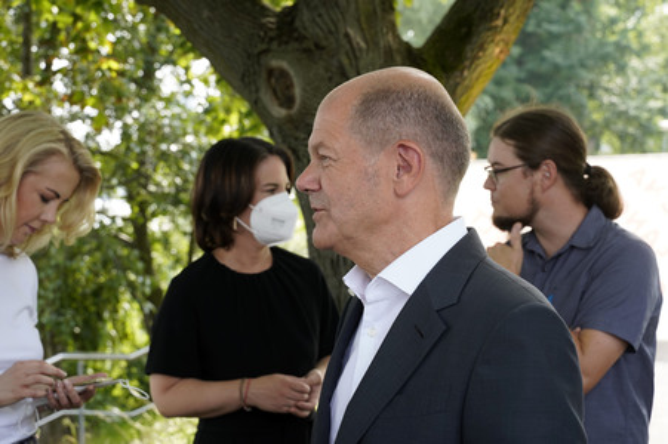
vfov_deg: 18.2
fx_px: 1391
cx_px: 334
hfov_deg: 27.0
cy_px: 222
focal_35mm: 75
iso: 640
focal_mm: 75
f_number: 9
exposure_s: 1/125
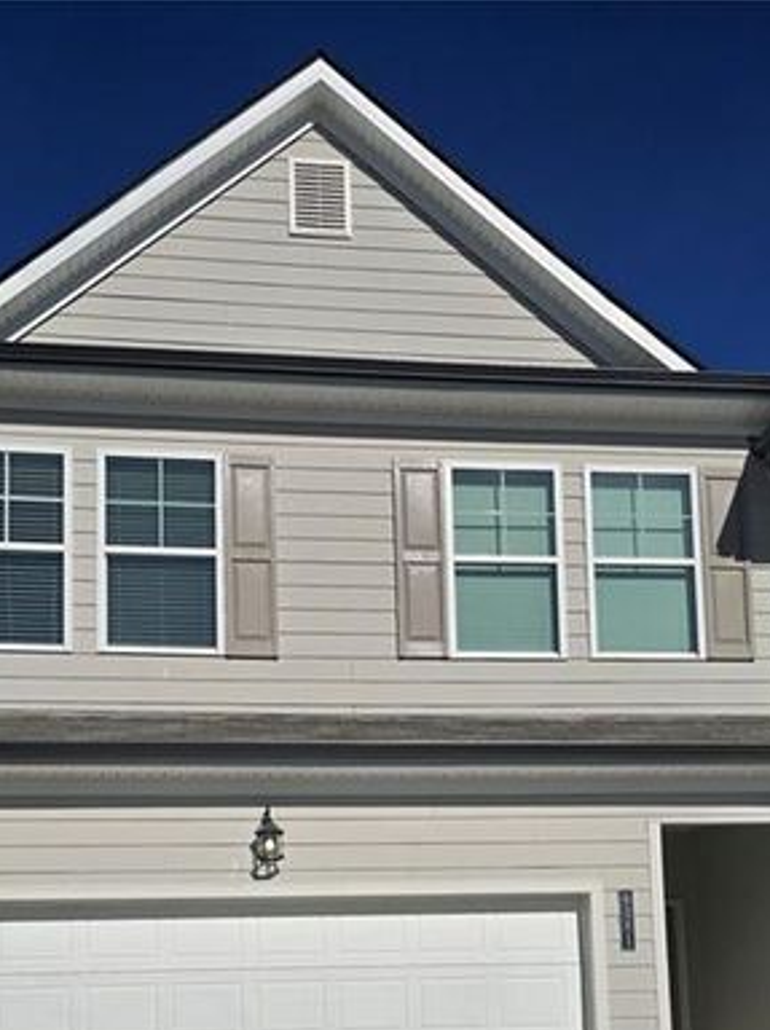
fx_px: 1189
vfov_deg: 43.5
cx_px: 384
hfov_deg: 35.9
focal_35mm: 40
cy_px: 892
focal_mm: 6.3
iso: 12
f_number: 1.7
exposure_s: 1/2890
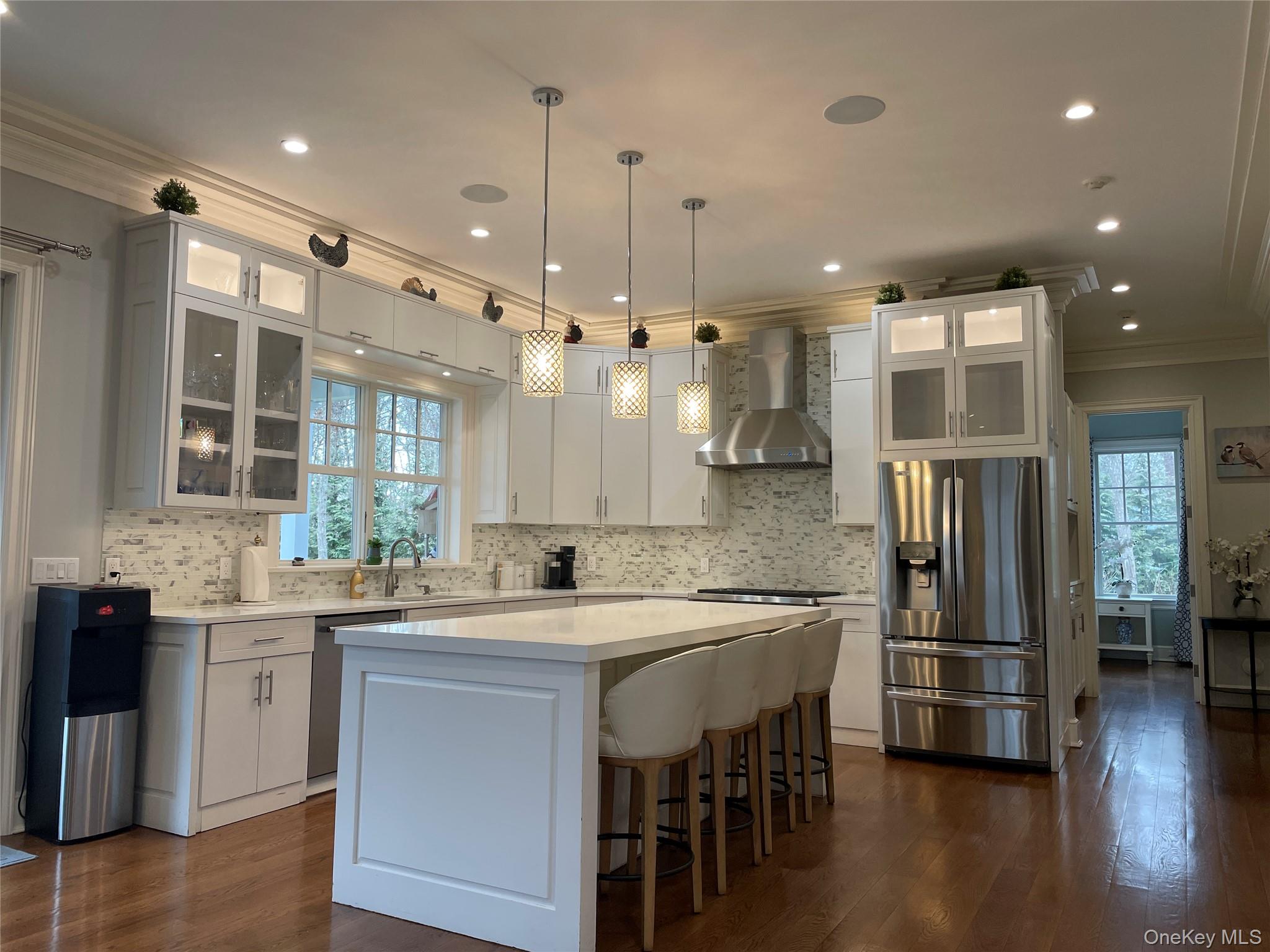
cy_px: 476
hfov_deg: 67.3
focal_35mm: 26
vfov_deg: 53.1
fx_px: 954
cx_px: 635
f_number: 1.6
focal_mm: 4.2
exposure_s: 1/120
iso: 80
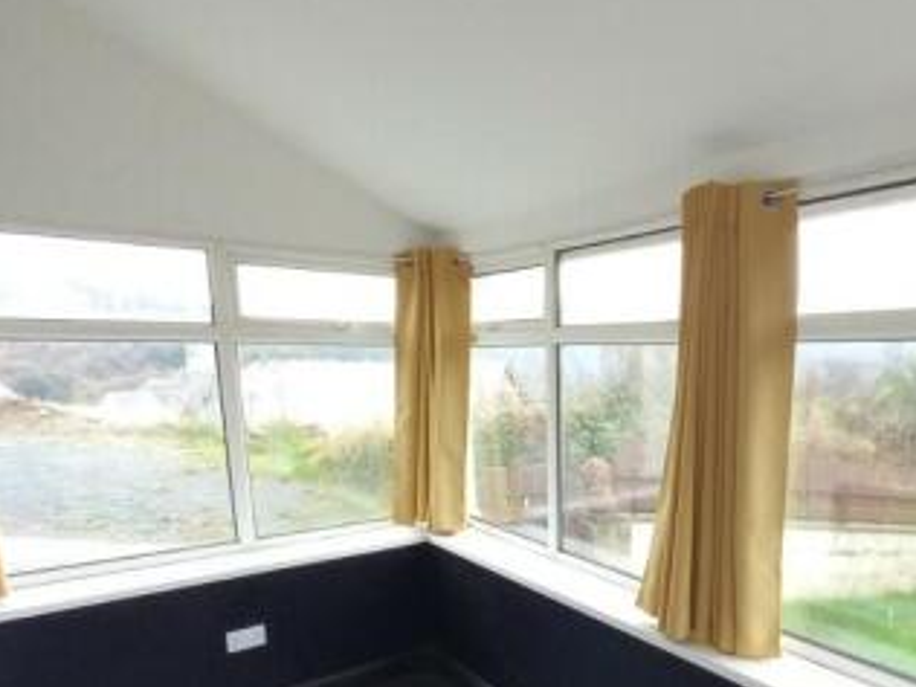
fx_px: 635
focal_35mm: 24
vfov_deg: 55.3
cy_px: 474
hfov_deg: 69.6
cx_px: 607
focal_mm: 1.13
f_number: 2.2
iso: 80
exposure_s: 1/60
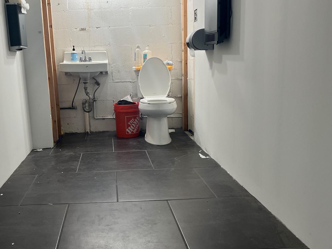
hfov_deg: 49.1
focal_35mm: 37
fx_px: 355
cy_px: 121
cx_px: 106
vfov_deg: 38.7
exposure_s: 1/120
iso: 100
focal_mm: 5.1
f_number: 1.6
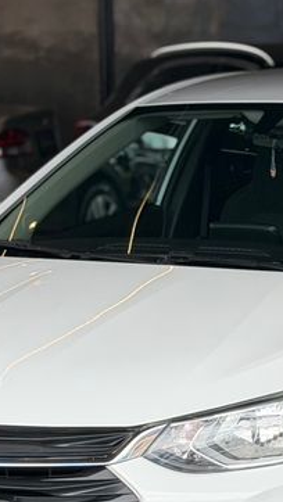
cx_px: 214
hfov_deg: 10.4
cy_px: 369
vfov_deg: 18.2
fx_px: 1559
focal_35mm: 117
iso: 64
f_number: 1.78
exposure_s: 1/951
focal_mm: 6.76
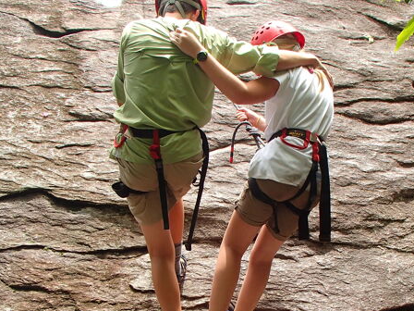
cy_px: 247
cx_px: 234
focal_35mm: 50
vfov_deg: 28.5
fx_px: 598
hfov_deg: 38.1
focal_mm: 5
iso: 100
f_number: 3.9
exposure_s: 1/160
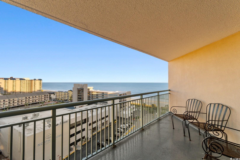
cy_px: 80
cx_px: 120
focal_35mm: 15
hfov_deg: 100.4
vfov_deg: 77.3
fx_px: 100
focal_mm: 10
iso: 100
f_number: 7.1
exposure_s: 1/160
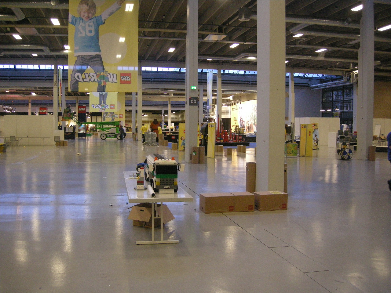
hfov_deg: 51.4
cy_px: 146
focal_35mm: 36
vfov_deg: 39.7
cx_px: 196
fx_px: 407
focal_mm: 7.5
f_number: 2.7
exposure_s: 1/34.6
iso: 400
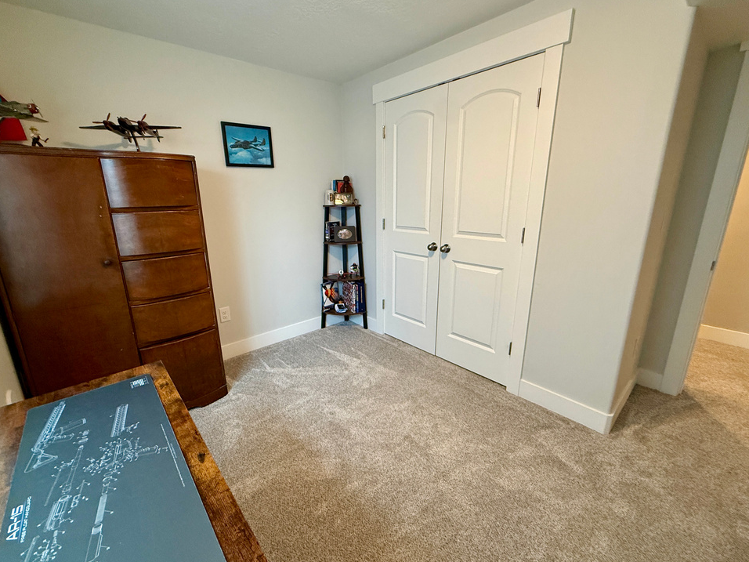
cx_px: 360
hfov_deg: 98.1
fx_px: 325
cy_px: 279
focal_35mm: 15
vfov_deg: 81.7
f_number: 2.2
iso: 320
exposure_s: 1/120
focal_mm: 2.22
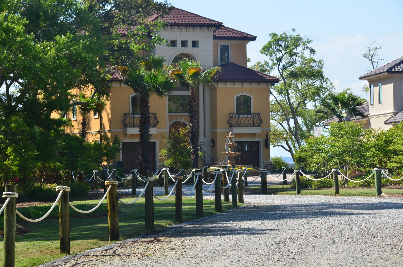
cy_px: 134
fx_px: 1592
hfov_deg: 14.4
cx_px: 202
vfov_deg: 9.6
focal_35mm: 142
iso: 125
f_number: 11
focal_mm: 95
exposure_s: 1/125
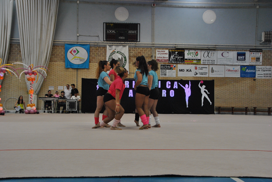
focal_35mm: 51
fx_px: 386
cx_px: 136
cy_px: 91
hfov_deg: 38.8
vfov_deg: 26.6
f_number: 6.3
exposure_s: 1/160
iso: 800
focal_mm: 34
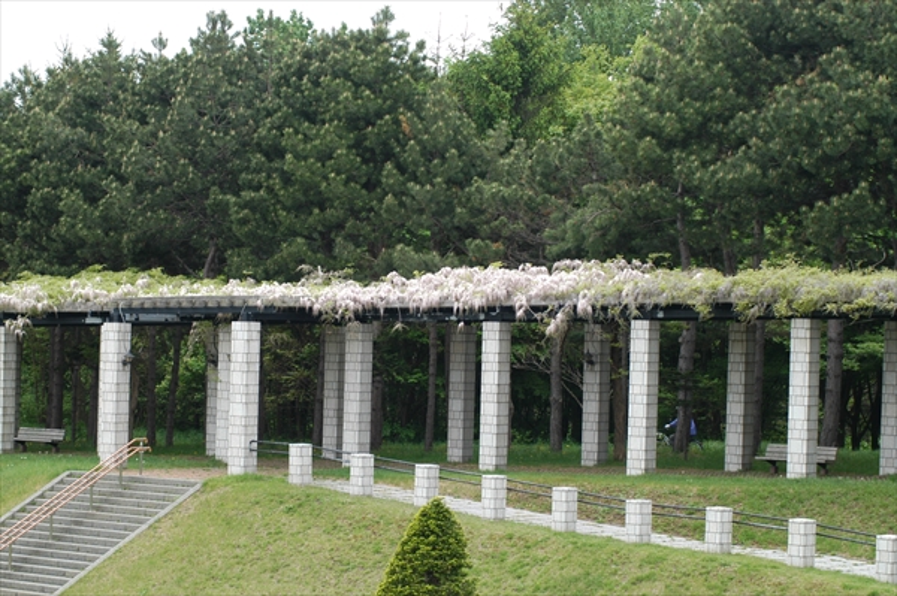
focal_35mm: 105
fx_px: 2614
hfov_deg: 19.5
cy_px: 298
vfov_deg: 13.0
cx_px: 448
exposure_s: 1/160
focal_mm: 70
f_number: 7.1
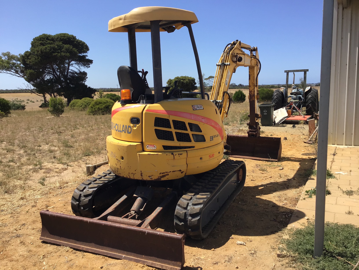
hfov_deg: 58.4
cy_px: 135
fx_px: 321
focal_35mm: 31
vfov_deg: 45.4
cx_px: 180
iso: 25
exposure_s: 1/1314
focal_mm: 3.3
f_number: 2.4
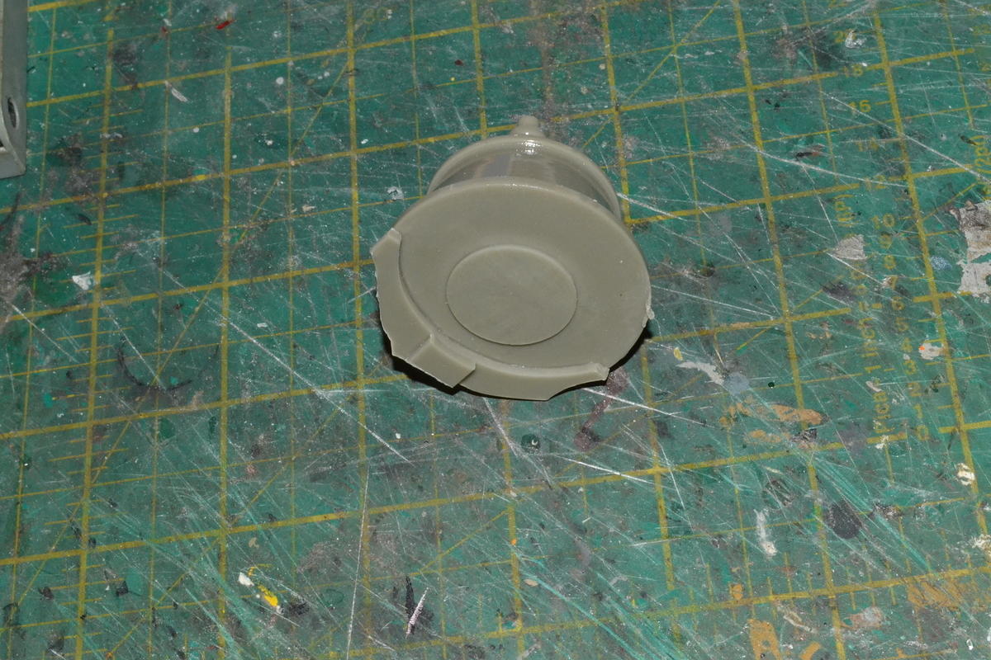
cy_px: 330
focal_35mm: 72
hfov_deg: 28.1
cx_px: 496
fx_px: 1982
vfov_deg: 18.9
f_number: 22
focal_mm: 48
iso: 3200
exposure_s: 1/60
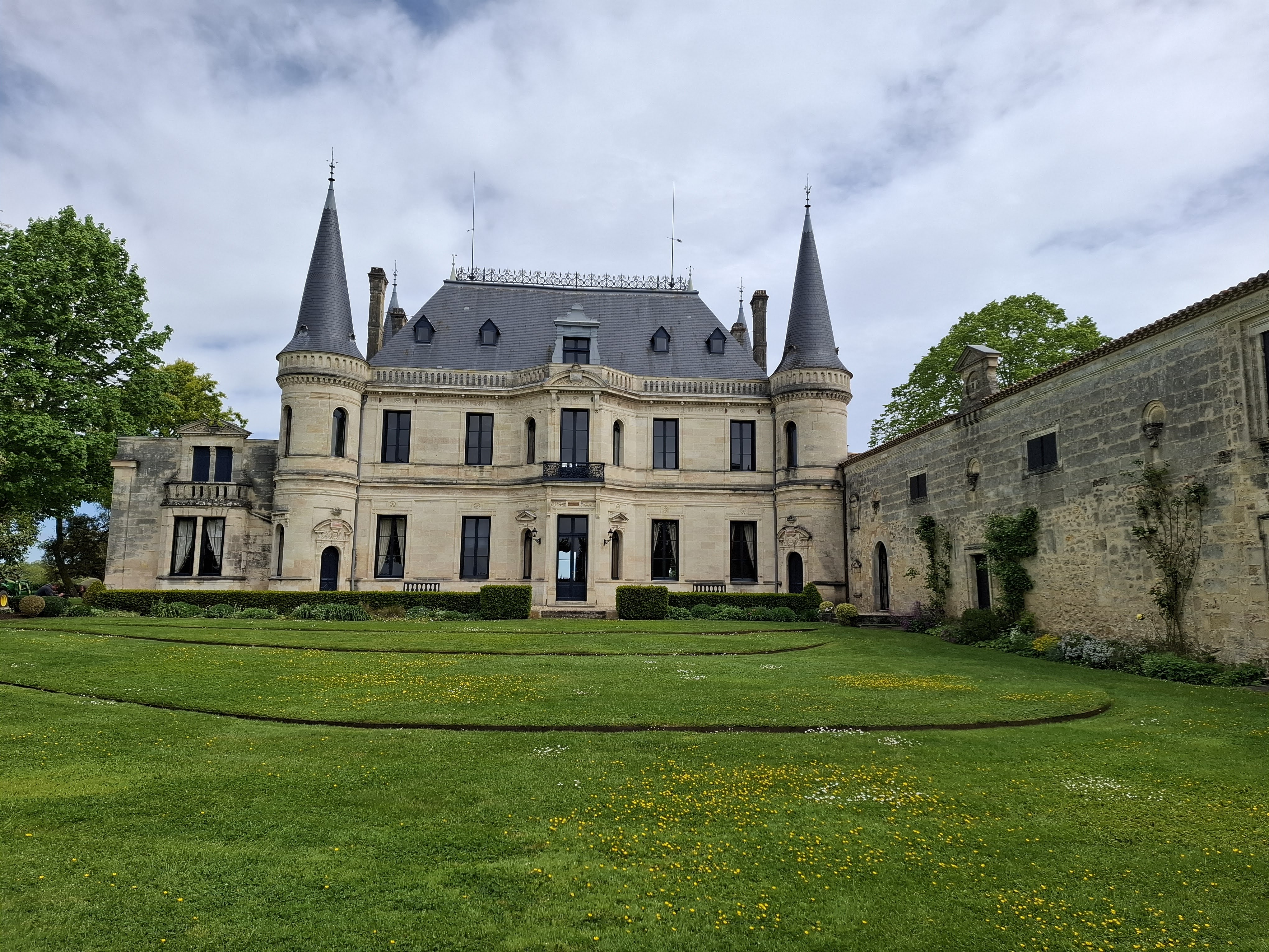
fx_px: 843
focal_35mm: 23
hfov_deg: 73.9
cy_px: 476
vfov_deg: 58.9
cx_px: 634
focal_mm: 5.54
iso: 50
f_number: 1.8
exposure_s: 1/2375
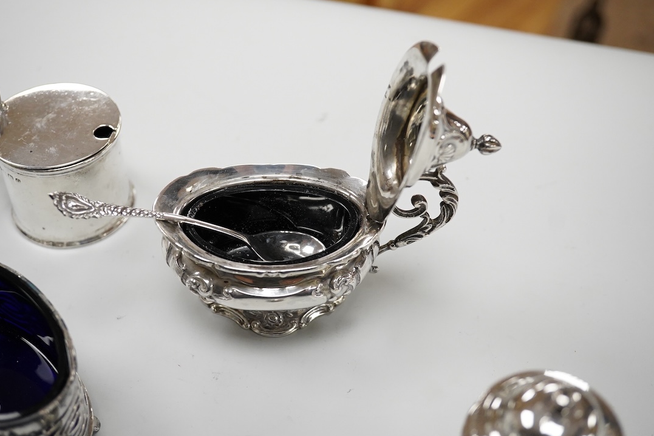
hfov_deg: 41.9
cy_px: 216
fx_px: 854
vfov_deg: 28.6
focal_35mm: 47
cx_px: 313
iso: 2500
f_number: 7.1
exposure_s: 1/400
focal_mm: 30
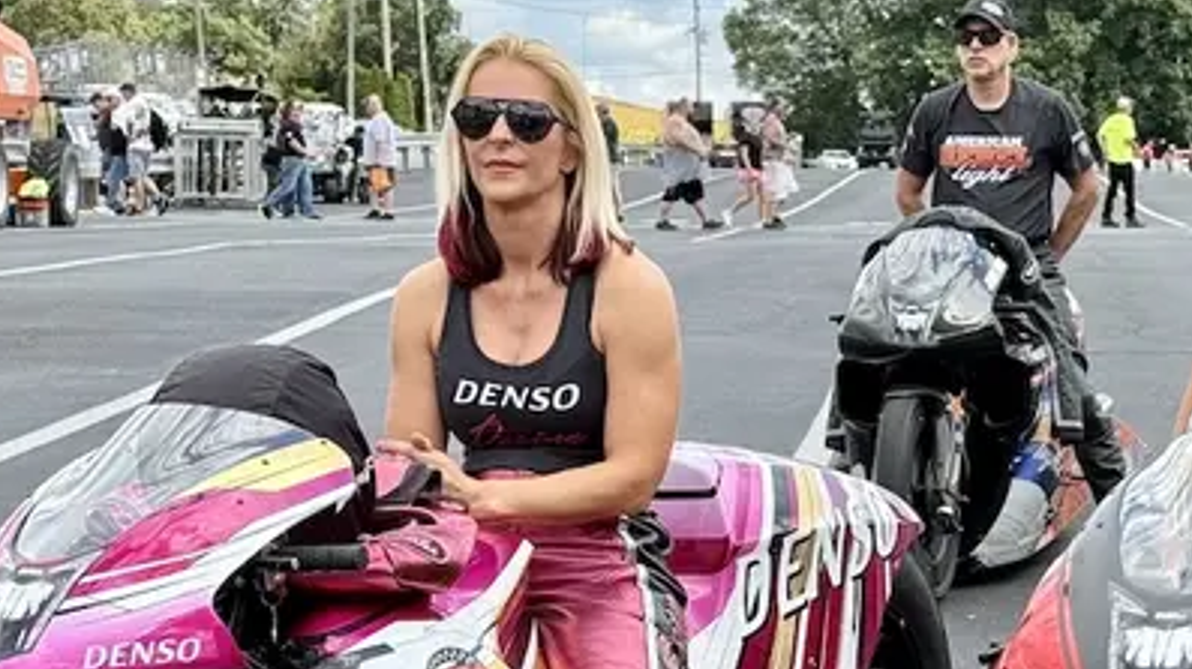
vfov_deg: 13.1
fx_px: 2875
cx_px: 884
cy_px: 633
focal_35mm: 91
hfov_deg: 23.2
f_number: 1.78
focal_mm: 6.76
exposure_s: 1/1608
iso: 80
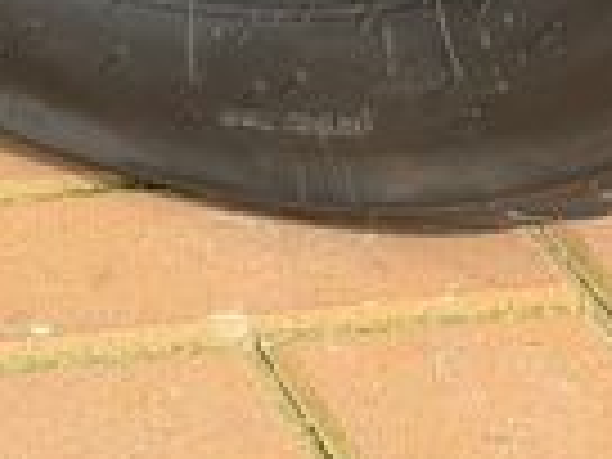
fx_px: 3996
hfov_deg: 8.7
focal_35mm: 226
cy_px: -554
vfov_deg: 6.3
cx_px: -81
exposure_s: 1/951
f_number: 1.78
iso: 80
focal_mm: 6.76
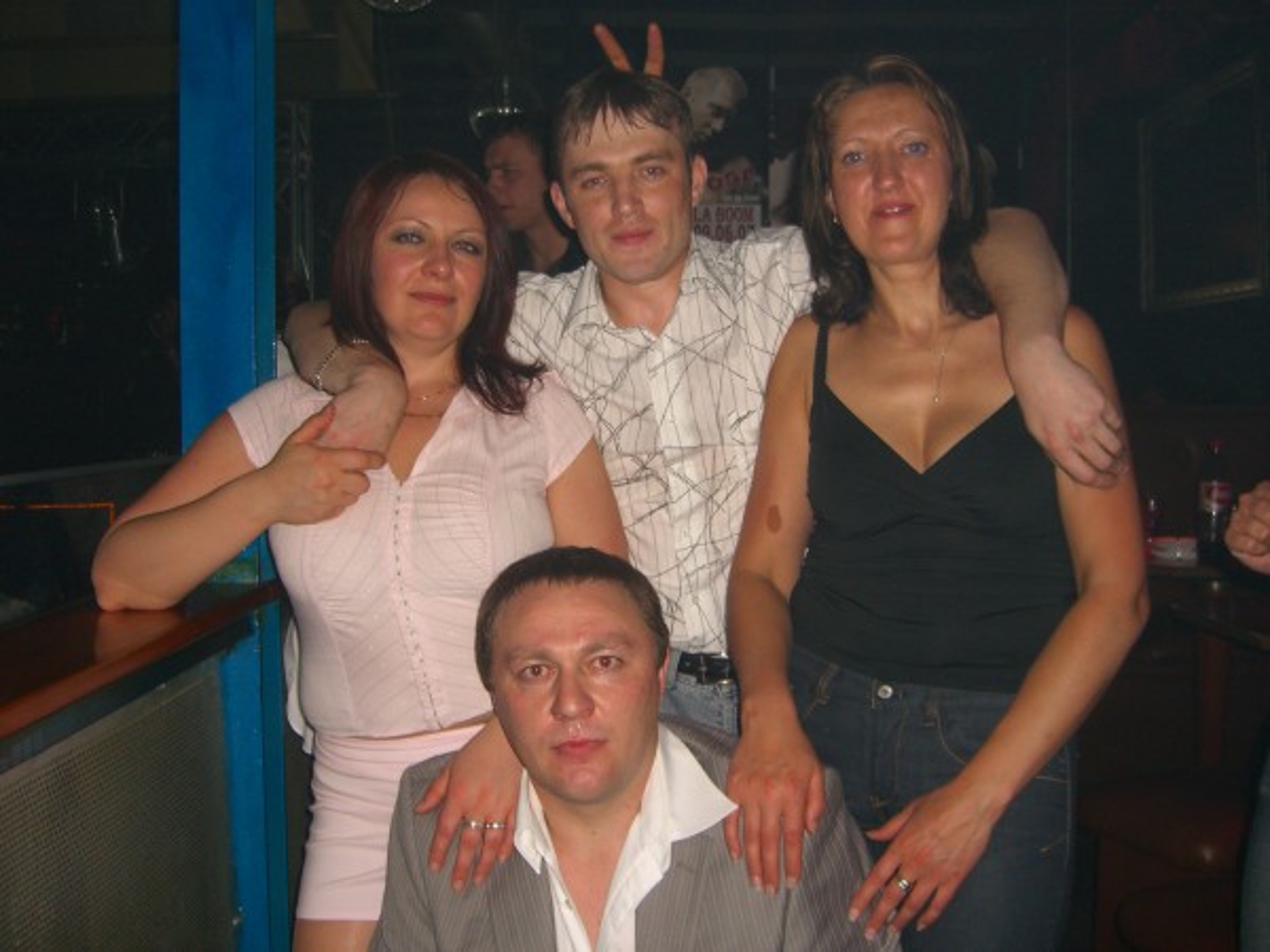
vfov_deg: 37.7
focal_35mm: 38
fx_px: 1394
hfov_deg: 49.0
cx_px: 635
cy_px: 476
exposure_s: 1/60
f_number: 2.8
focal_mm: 7.9
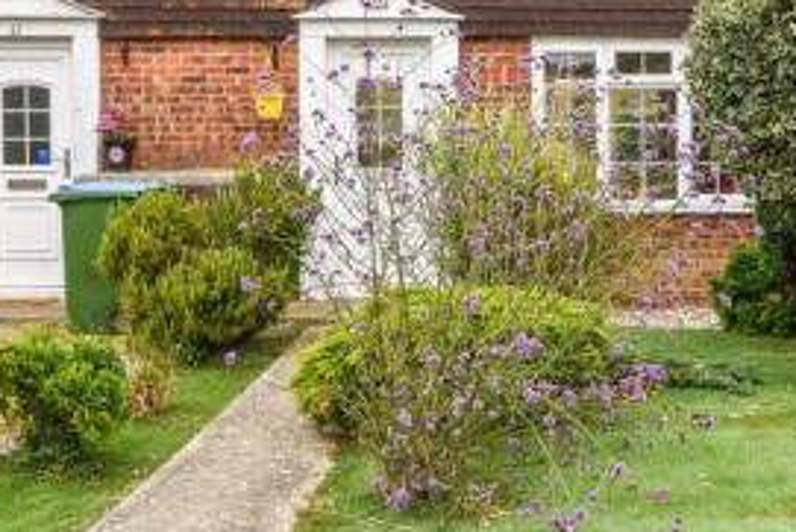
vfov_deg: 22.7
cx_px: 504
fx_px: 1283
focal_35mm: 58
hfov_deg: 34.3
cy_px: 25
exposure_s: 1/160
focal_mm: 24
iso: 250
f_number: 8
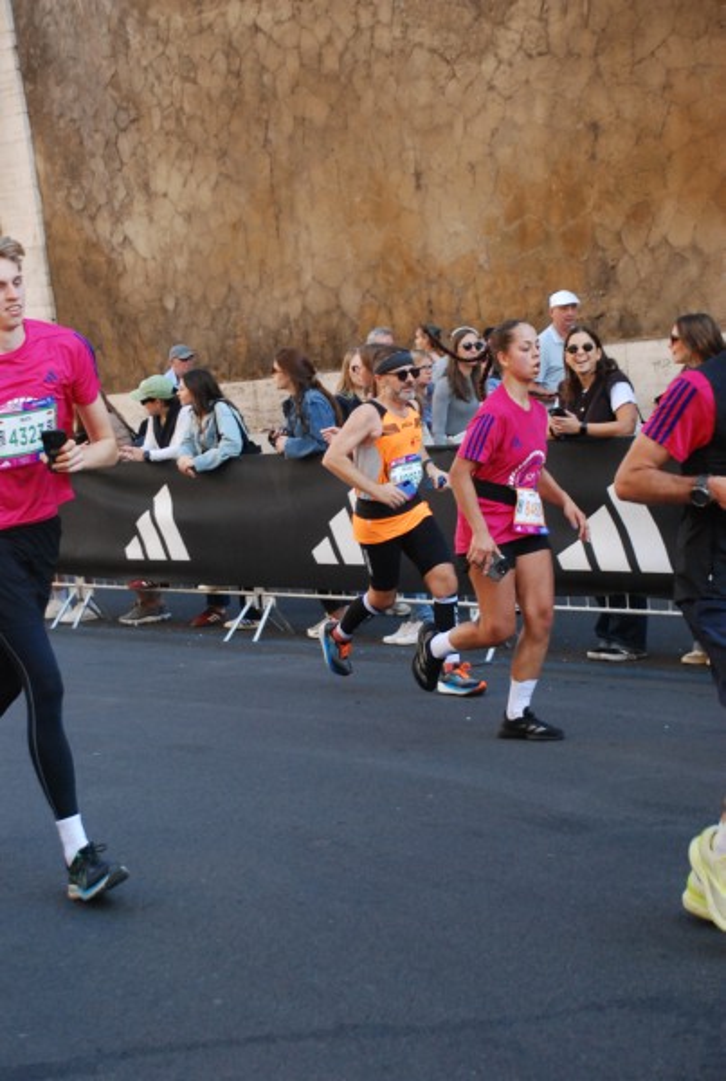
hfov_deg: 19.0
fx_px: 2167
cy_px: 540
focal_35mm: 72
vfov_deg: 28.0
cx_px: 363
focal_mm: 48
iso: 1000
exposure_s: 1/500
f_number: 4.8
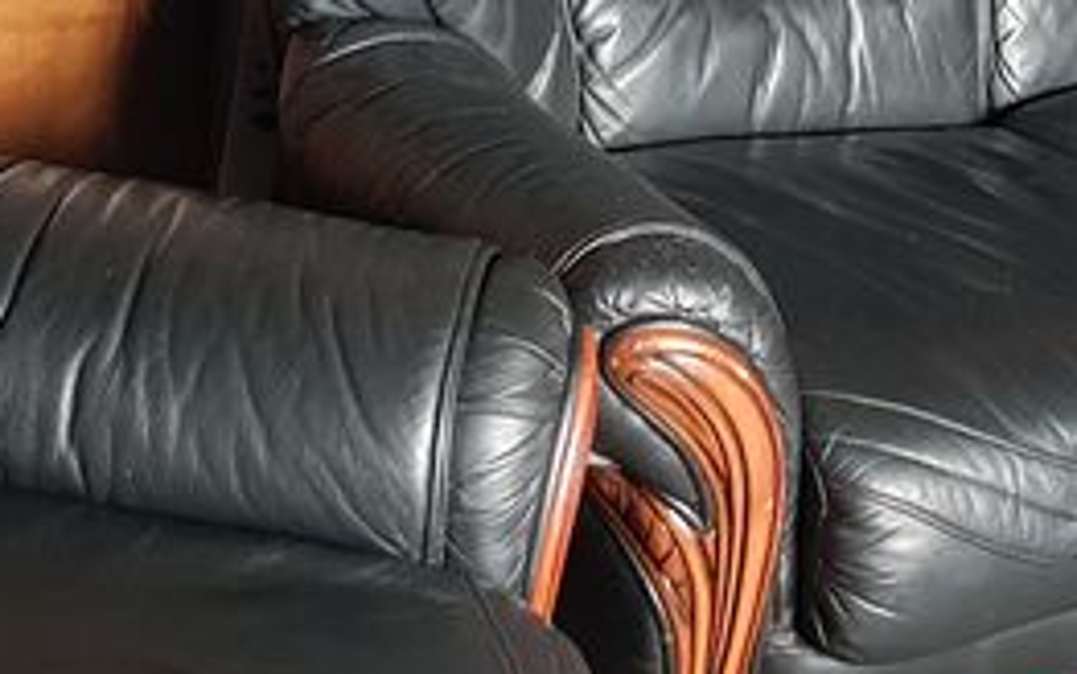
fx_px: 3083
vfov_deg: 12.4
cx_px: 715
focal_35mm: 105
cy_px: 29
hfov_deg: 19.8
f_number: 1.7
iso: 200
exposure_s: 1/18
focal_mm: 4.2
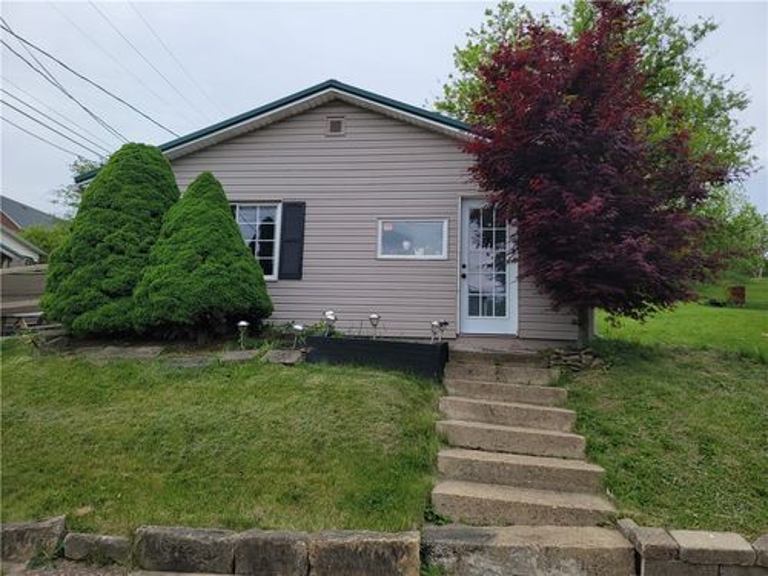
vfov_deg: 56.8
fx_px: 532
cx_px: 384
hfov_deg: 71.6
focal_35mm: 24
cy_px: 288
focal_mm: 6.7
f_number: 1.8
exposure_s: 1/470
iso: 16
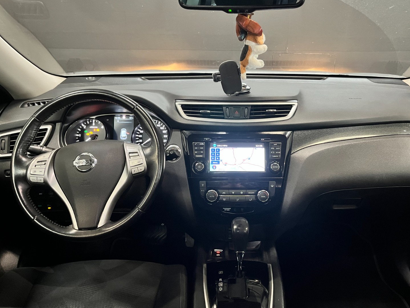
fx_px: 344
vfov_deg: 48.2
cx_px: 228
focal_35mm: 29
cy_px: 138
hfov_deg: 61.5
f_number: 1.6
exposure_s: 1/33
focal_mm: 5.1
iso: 640
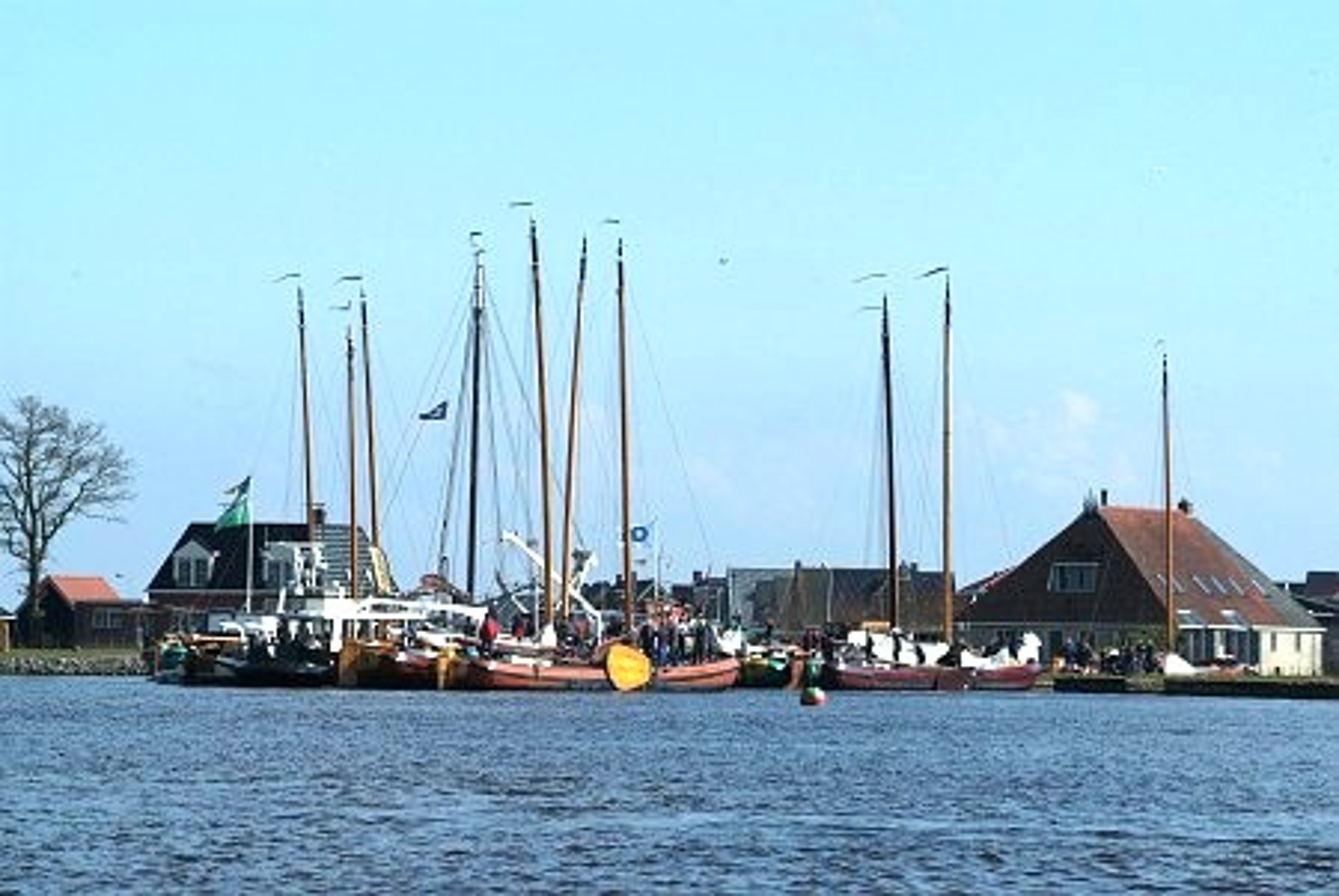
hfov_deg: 13.9
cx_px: 670
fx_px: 5473
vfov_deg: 9.4
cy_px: 448
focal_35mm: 147
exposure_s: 1/1500
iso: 400
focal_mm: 98
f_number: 9.5
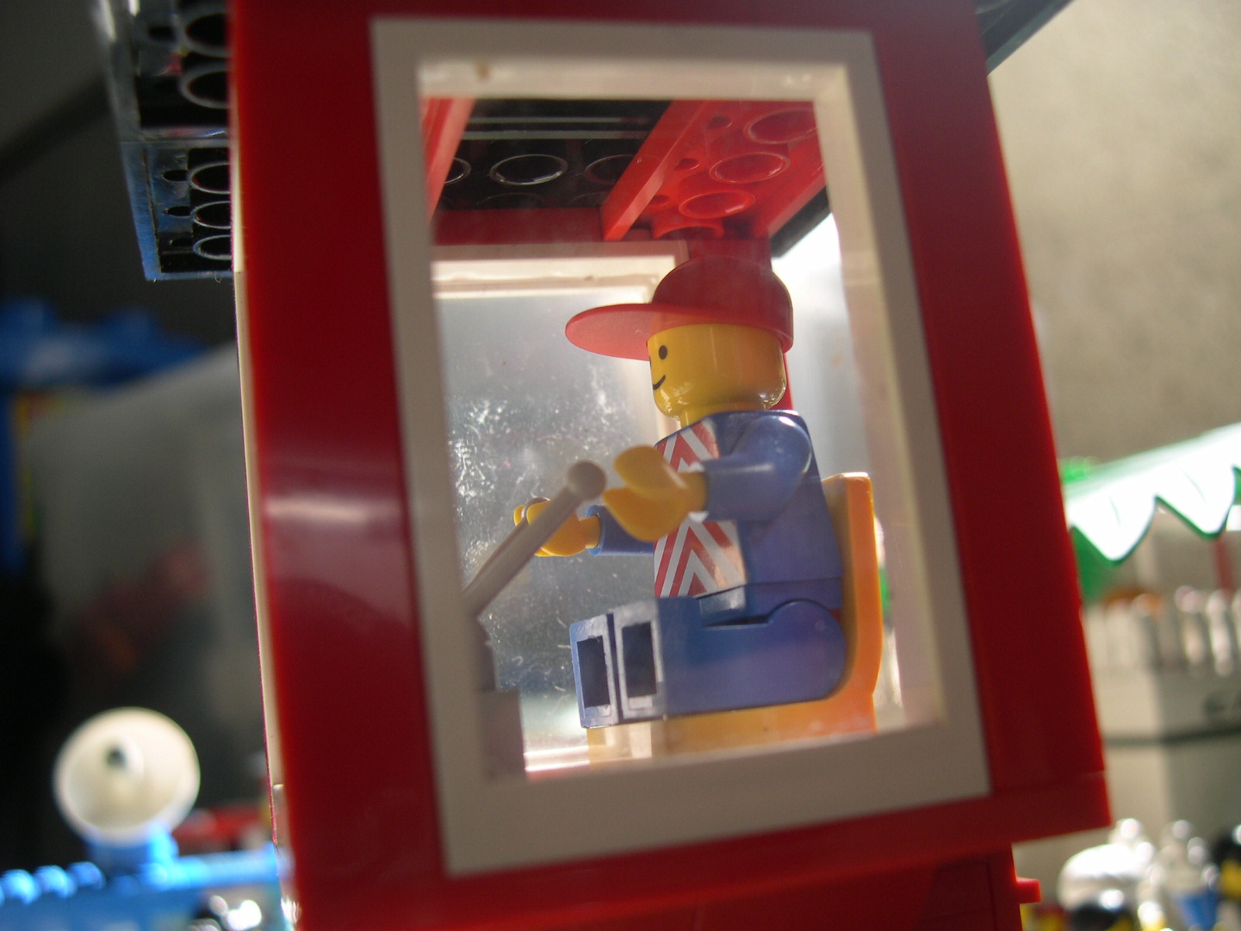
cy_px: 466
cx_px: 620
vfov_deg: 37.7
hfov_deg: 49.0
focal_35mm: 38
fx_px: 1362
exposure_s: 1/55.7
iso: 100
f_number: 2.8
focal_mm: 8
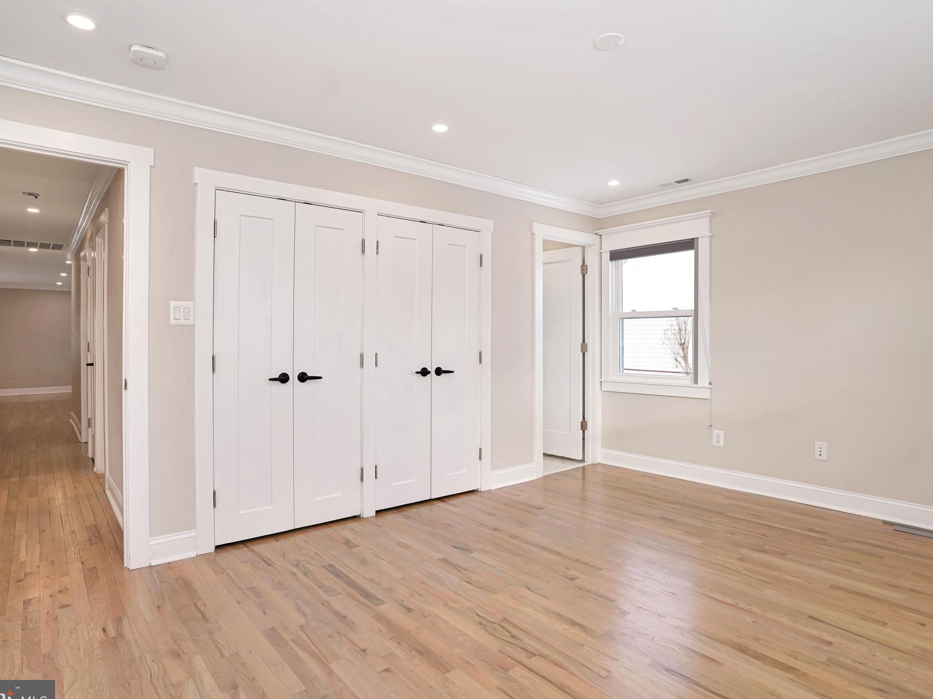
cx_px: 480
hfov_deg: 84.7
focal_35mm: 19
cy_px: 357
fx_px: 512
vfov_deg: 68.7
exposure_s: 1/160
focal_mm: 17
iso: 250
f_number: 4
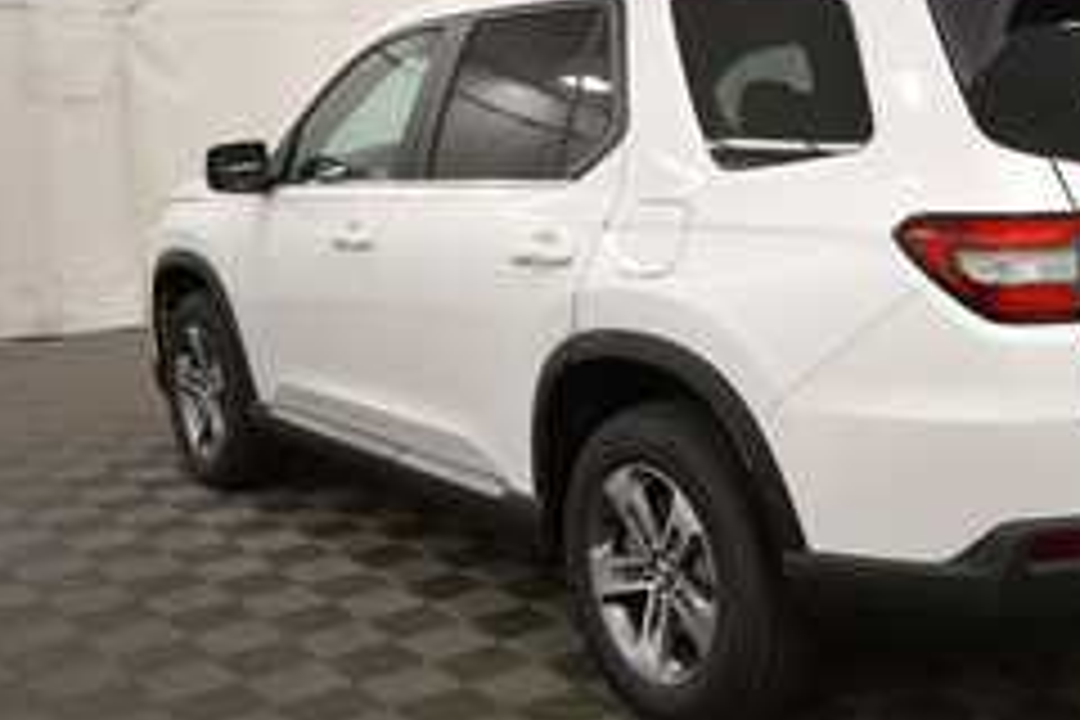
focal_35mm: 45
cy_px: 317
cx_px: 819
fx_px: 1350
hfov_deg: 42.2
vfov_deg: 29.8
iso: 800
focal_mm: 18
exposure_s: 1/250
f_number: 5.3
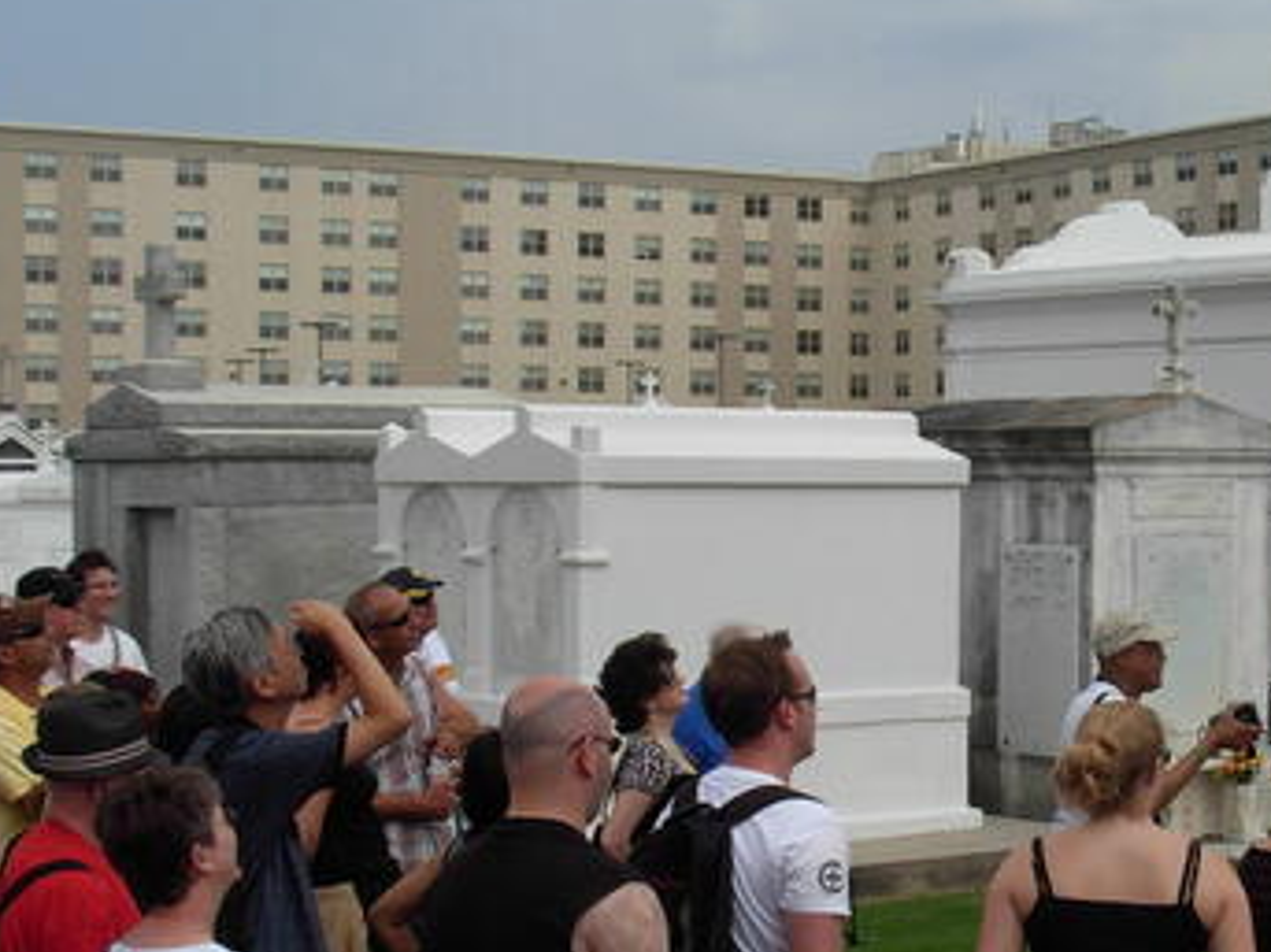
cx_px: 1089
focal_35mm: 84
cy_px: 596
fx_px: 3083
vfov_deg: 17.5
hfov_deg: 22.8
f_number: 5.3
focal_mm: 7.5
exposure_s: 1/745
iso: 79
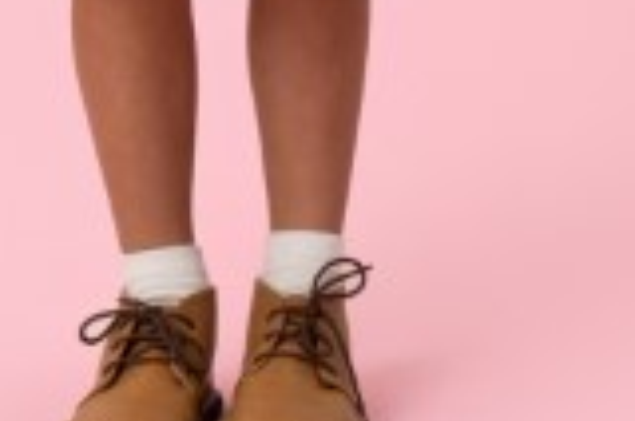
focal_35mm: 351
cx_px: 238
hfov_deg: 5.9
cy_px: -628
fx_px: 6179
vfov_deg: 3.8
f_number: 6.3
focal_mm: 73
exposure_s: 1/125
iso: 100
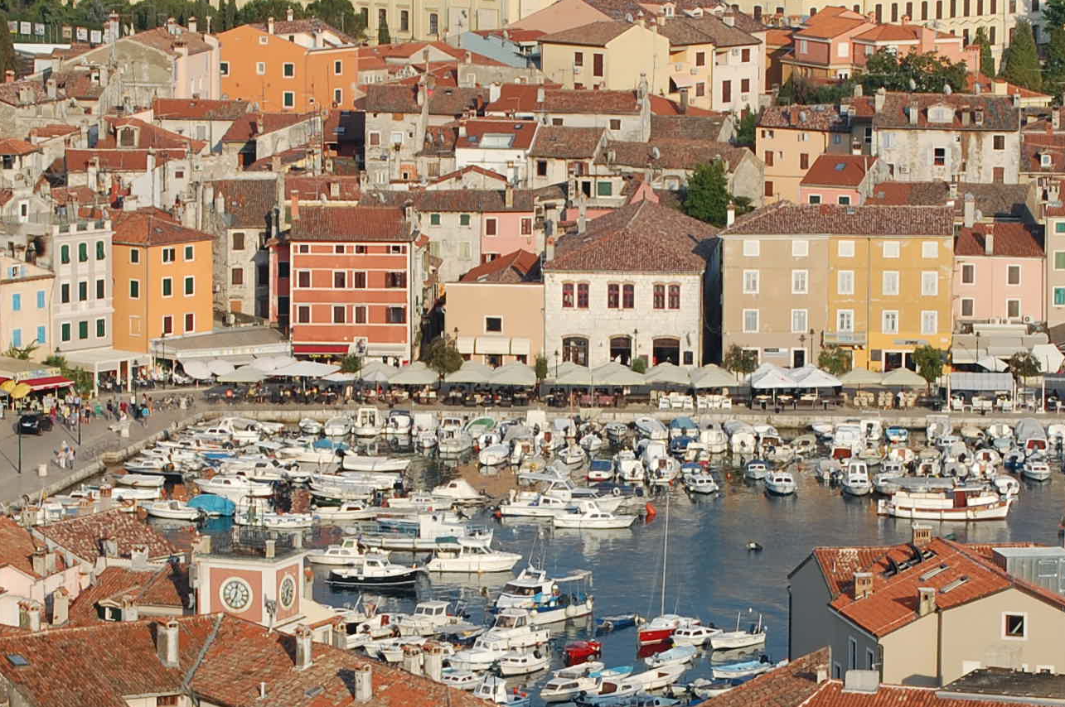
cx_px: 567
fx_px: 5709
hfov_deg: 10.7
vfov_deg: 7.1
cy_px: 599
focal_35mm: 193
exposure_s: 1/400
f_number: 10
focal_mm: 55
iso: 200
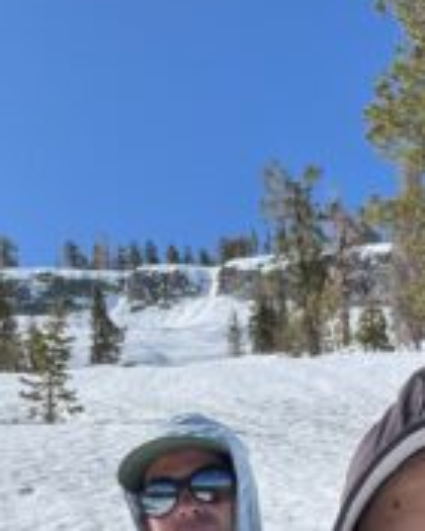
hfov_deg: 22.8
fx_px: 1053
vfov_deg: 26.4
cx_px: 258
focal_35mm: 67
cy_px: 561
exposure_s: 1/947
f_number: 1.9
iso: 25
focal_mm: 2.69
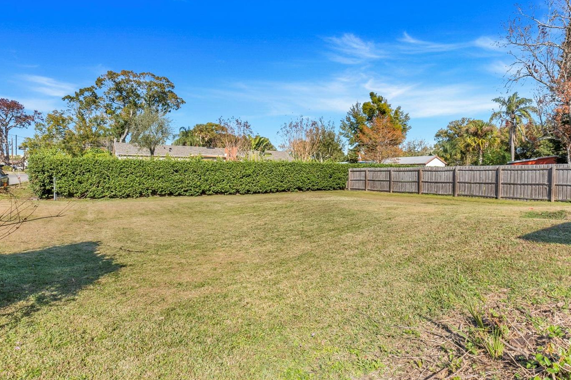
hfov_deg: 81.1
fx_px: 333
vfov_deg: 59.5
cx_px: 307
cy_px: 184
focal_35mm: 21
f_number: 9
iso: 100
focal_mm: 12
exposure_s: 1/30
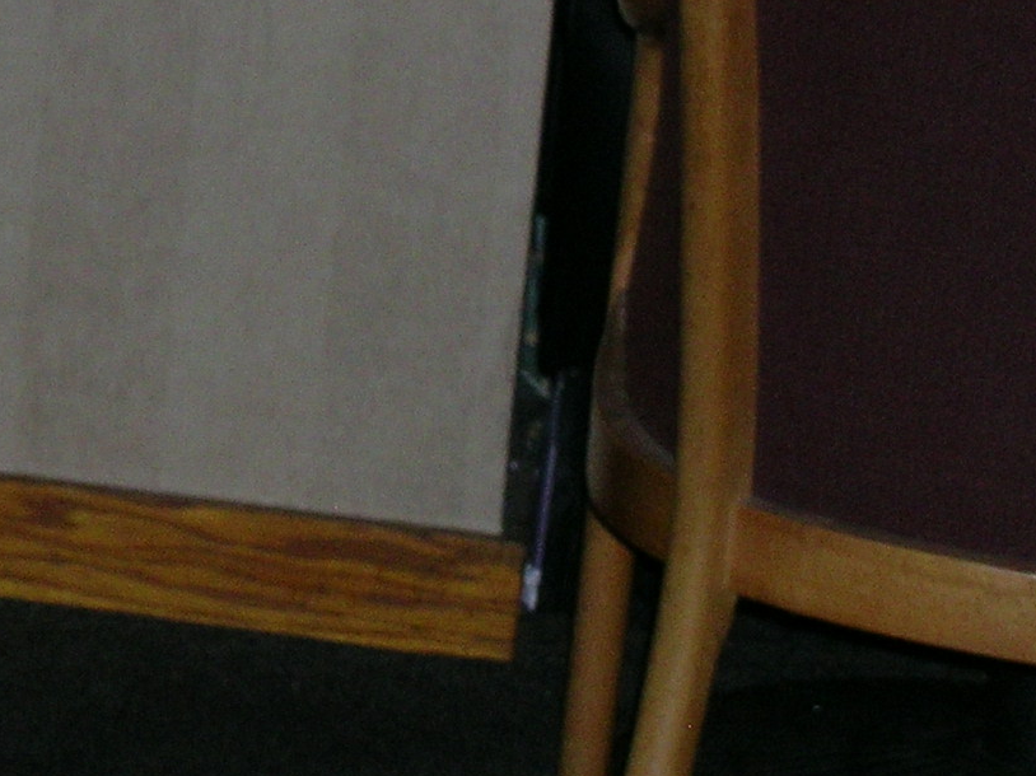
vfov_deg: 7.1
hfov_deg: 9.3
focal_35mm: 207
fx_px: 6193
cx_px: -594
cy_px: -6
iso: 126
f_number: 3.8
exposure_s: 1/121
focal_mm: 13.5
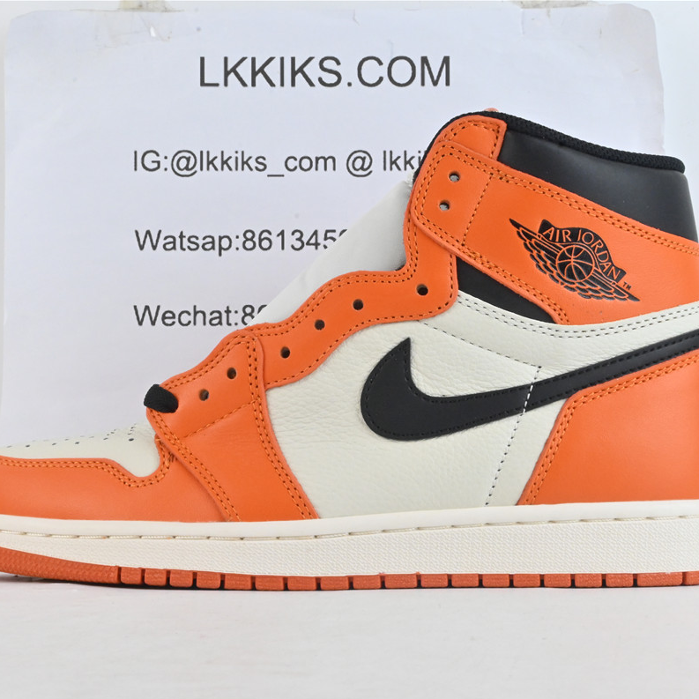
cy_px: 352
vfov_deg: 27.0
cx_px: 341
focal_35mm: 64
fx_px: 1454
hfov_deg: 27.0
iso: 1600
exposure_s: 1/25
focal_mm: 33
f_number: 25
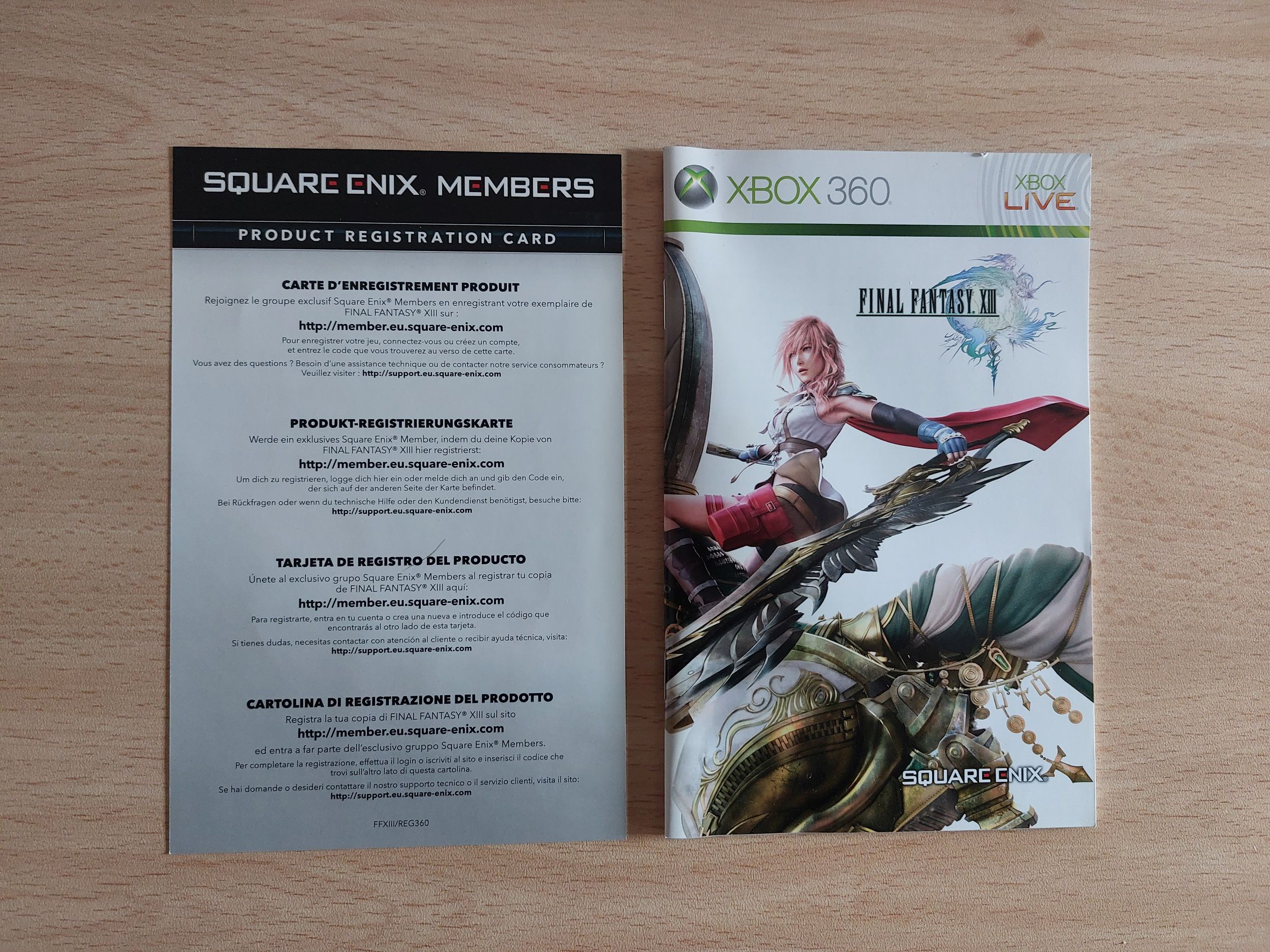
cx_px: 635
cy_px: 476
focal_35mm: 25
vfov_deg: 54.9
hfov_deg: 69.4
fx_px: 917
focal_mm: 5.23
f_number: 1.8
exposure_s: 1/50
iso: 250
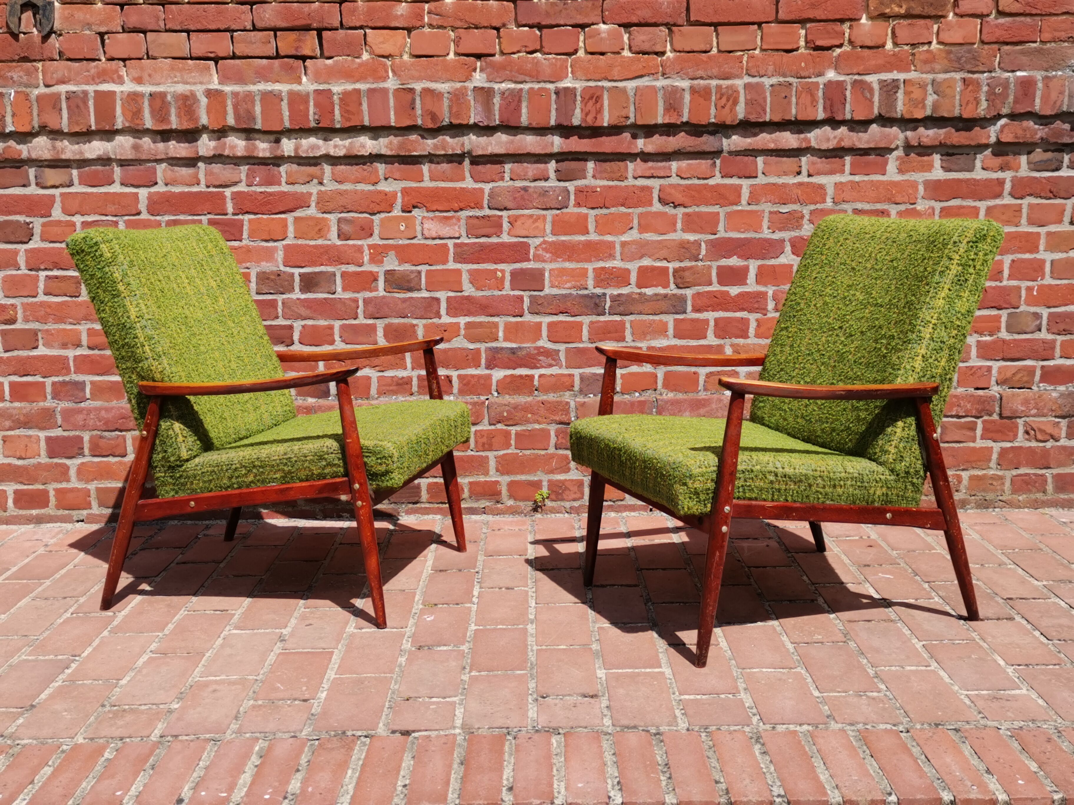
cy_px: 402
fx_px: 1241
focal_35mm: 40
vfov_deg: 36.0
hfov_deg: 46.8
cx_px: 537
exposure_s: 1/2331
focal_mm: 5.58
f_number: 1.8
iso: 50
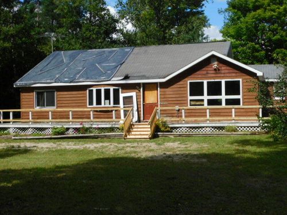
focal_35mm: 51
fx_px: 423
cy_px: 108
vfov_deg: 28.6
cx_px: 144
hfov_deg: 37.5
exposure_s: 1/1250
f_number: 3.8
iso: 125
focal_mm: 9
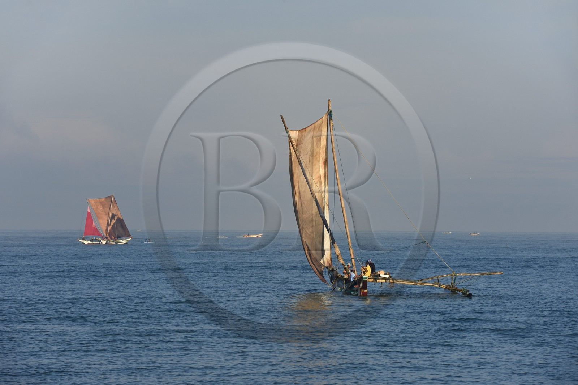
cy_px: 192
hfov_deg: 10.3
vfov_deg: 6.9
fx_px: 3208
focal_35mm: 200
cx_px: 289
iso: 200
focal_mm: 200
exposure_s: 1/400
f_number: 14
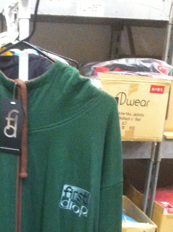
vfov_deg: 23.7
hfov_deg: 18.3
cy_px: 232
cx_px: 11
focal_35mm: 79
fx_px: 528
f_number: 2.8
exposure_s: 1/15
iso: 640
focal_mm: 3.85
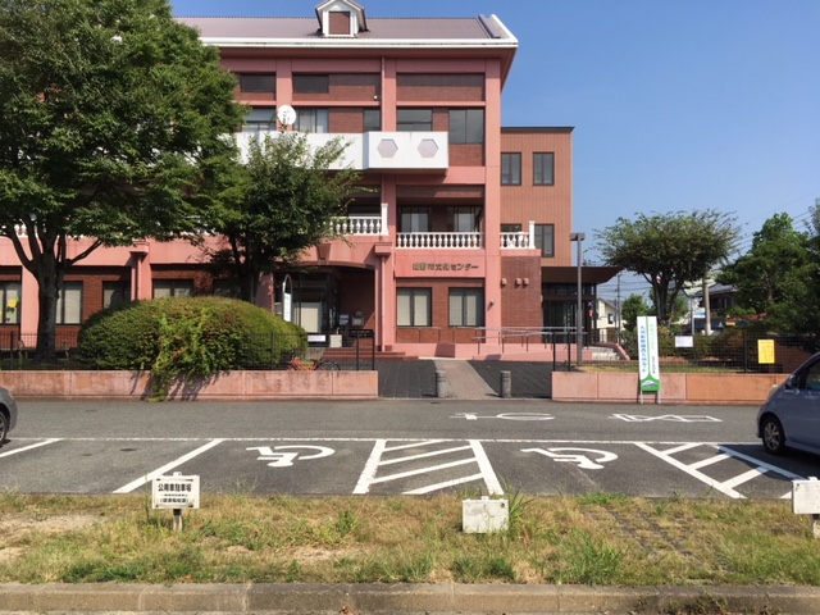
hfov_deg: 61.7
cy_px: 308
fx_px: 687
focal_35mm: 29
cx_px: 410
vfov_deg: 48.2
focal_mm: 4.15
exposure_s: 1/1603
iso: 25
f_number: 2.2
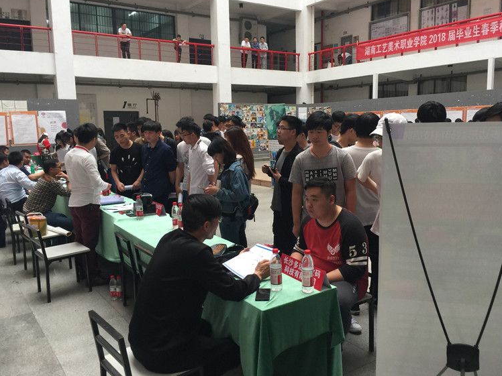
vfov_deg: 45.4
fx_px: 450
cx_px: 256
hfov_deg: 58.3
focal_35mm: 31
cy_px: 181
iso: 40
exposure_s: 1/33
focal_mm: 4.15
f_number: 2.2
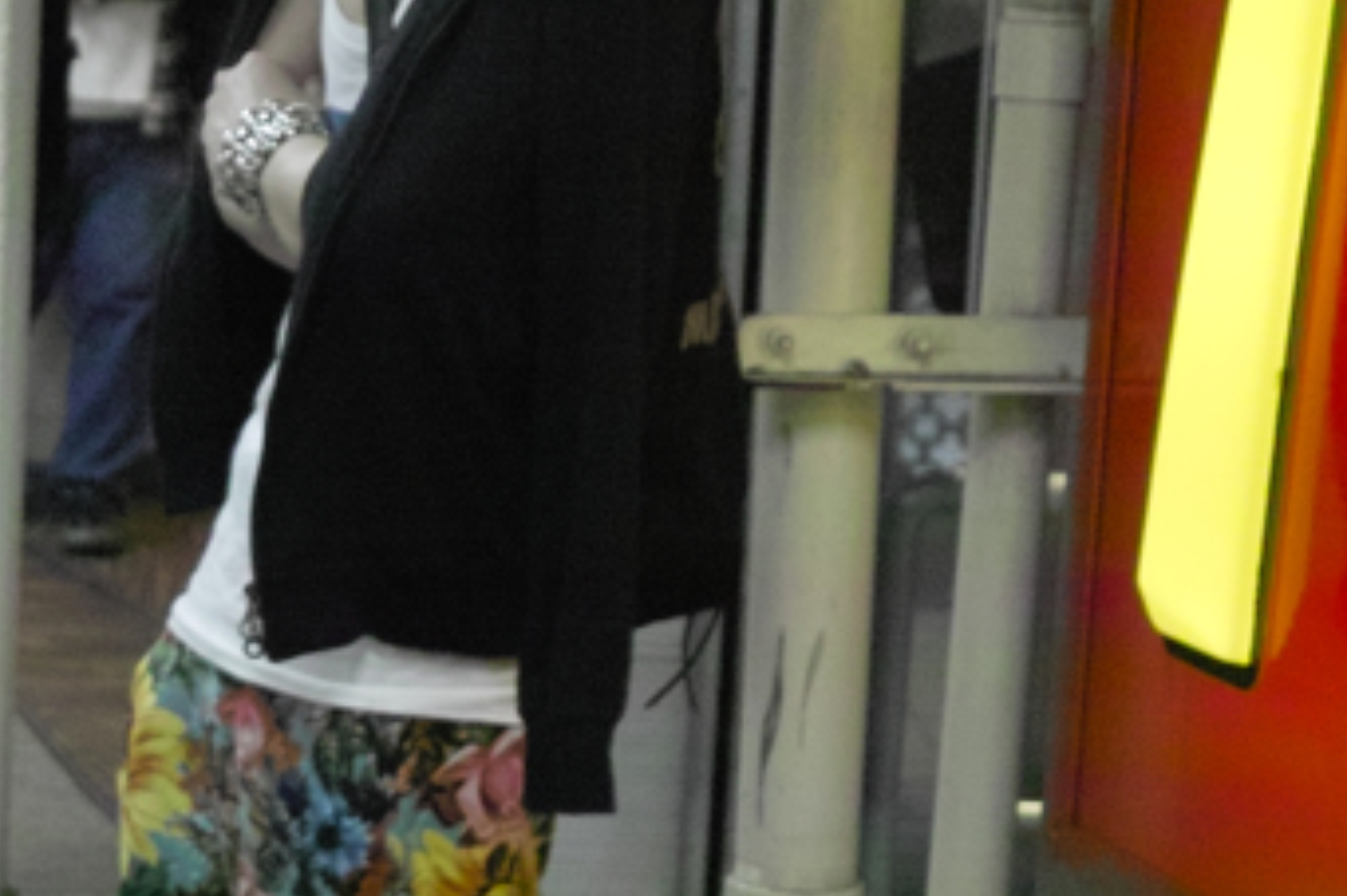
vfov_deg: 11.1
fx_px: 4600
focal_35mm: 123
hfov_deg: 15.8
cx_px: -399
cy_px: 572
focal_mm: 24.2
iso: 800
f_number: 2.8
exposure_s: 1/250
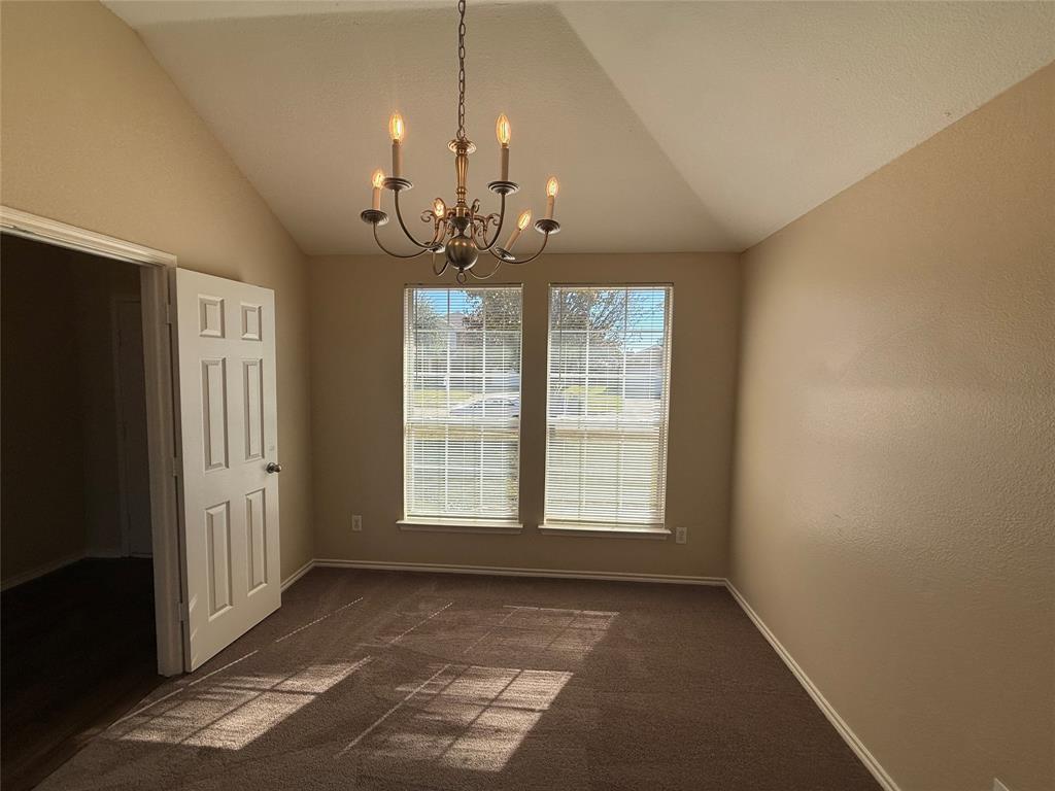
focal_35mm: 14
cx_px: 528
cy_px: 396
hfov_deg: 102.1
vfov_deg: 85.7
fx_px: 427
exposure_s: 1/664
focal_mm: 2.22
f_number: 2.2
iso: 50
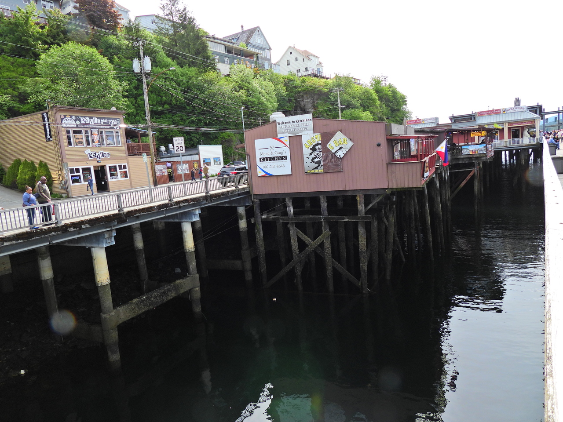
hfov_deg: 71.6
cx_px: 282
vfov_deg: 56.8
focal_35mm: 24
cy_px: 211
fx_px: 390
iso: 100
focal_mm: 4.3
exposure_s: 1/640
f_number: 2.8
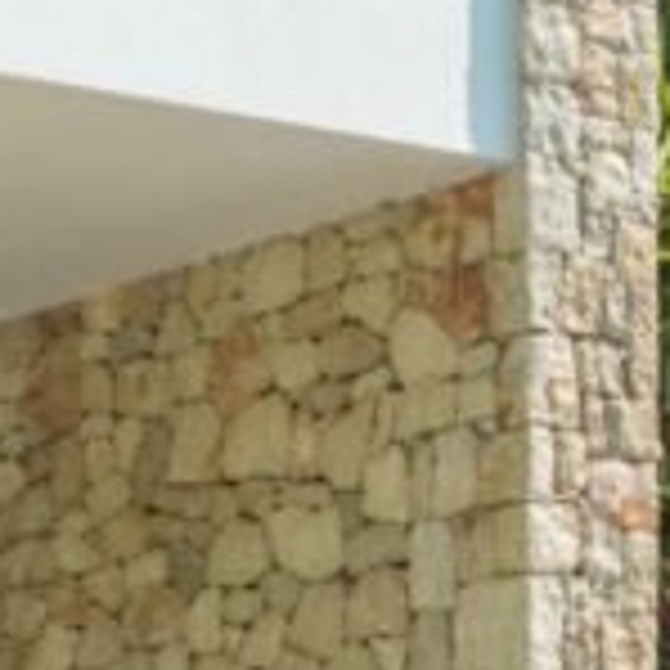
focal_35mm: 149
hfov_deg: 11.1
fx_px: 3263
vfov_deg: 11.3
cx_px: -477
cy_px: 989
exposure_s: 1/15
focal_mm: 60
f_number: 16
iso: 50
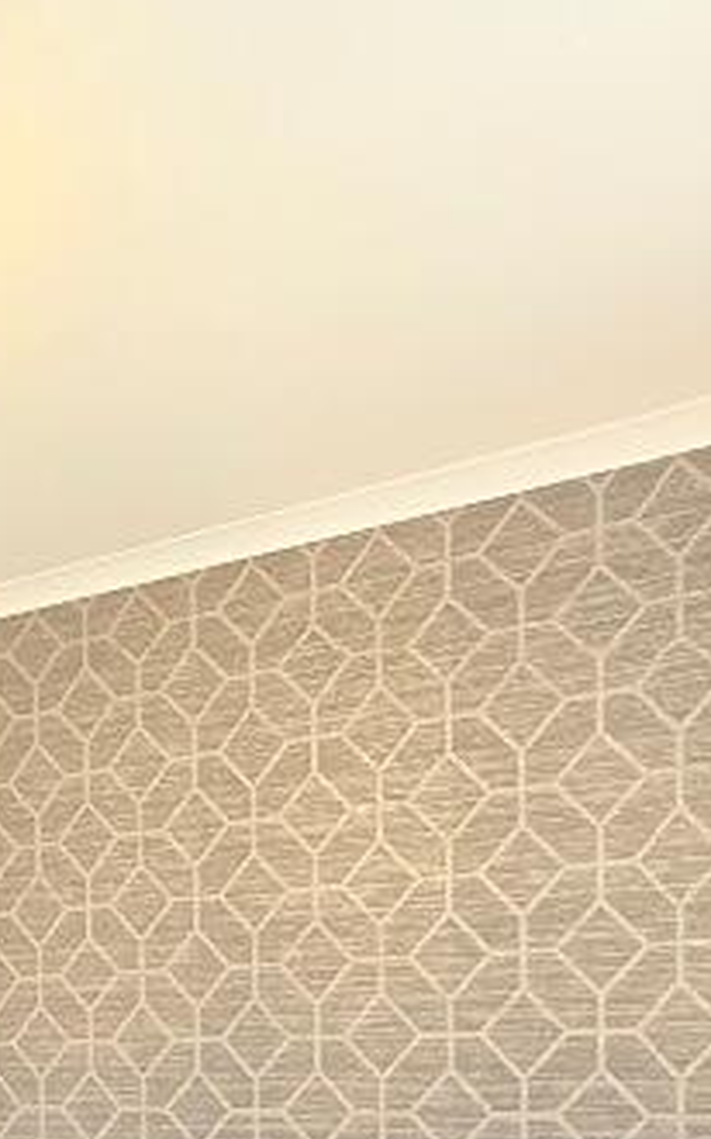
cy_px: 1077
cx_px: -269
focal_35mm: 46
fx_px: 1427
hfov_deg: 23.8
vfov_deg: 39.5
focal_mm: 2.22
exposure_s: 1/50
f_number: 2.2
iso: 500
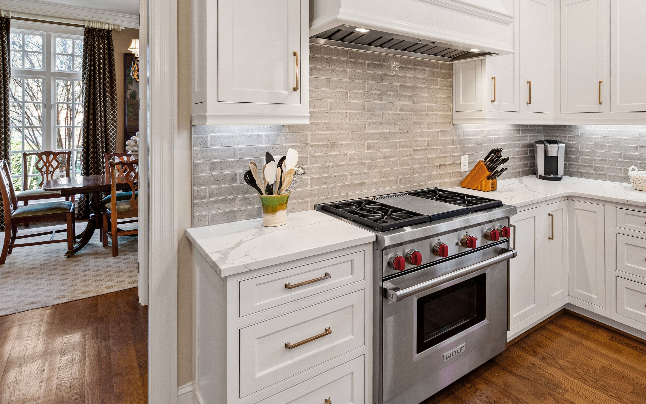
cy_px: 118
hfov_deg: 79.0
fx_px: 370
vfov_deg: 55.4
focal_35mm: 21
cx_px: 442
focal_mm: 10
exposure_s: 1/1.25
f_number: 8
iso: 100
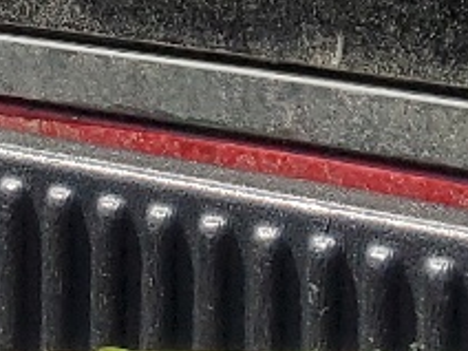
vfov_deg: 7.3
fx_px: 2650
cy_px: -375
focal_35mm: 196
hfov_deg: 10.1
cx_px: 373
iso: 50
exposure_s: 1/3333
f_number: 1.5
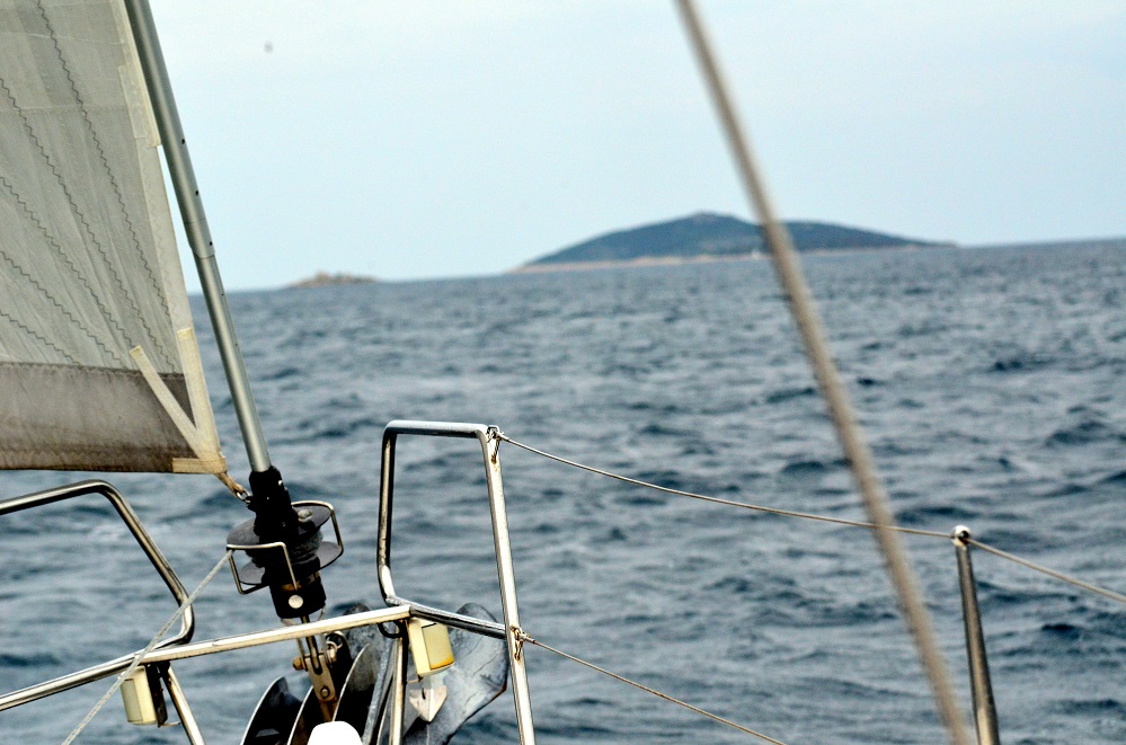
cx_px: 563
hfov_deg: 19.5
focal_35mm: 105
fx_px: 3276
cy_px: 372
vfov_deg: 13.0
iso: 1600
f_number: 5.6
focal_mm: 70
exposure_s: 1/8000
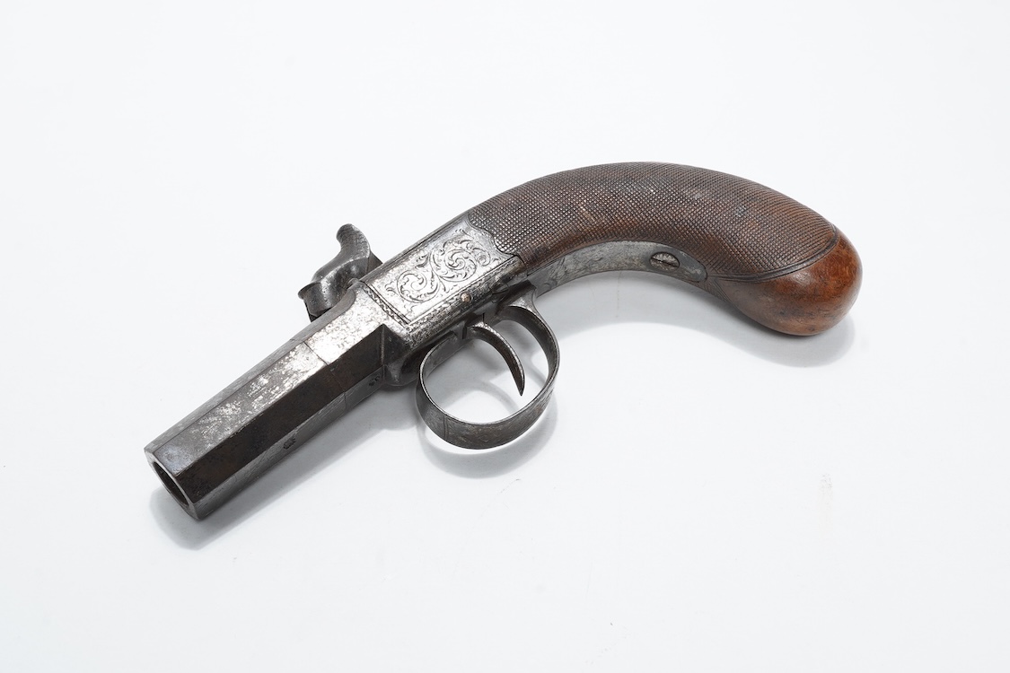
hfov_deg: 43.6
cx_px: 505
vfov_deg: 29.9
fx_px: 1262
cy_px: 336
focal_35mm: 45
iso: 100
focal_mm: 30
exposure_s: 1/100
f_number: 22
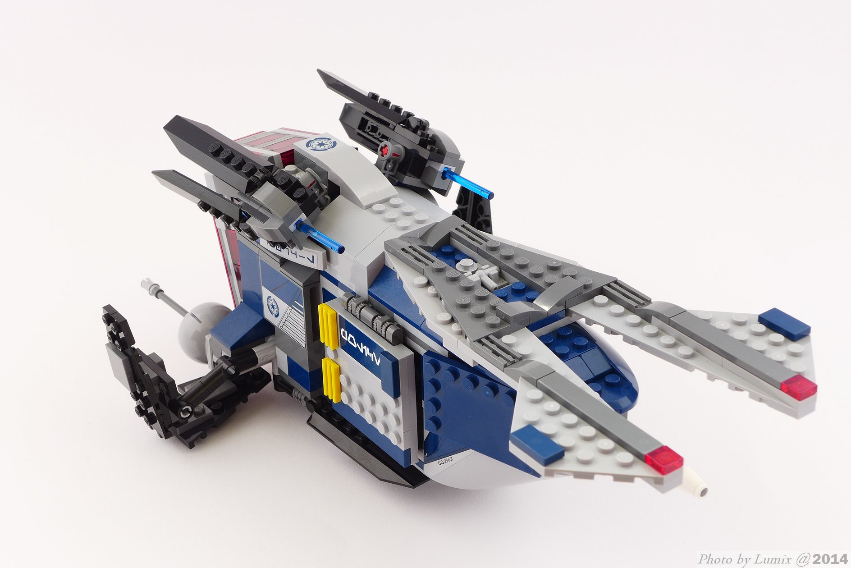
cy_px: 284
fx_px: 1655
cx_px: 426
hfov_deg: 28.8
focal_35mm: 70
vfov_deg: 19.5
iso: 80
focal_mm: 13.7
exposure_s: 1/10
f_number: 4.5
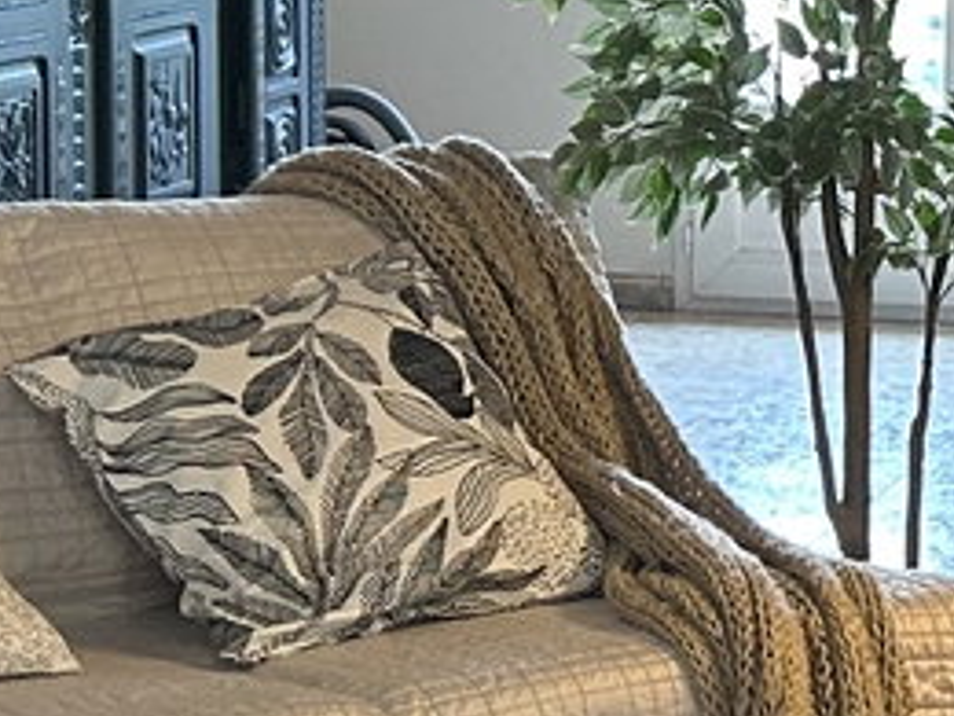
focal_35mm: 160
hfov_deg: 11.6
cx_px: 1644
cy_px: 158
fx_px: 4410
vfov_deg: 9.3
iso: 125
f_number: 1.5
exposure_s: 1/50
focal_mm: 5.7
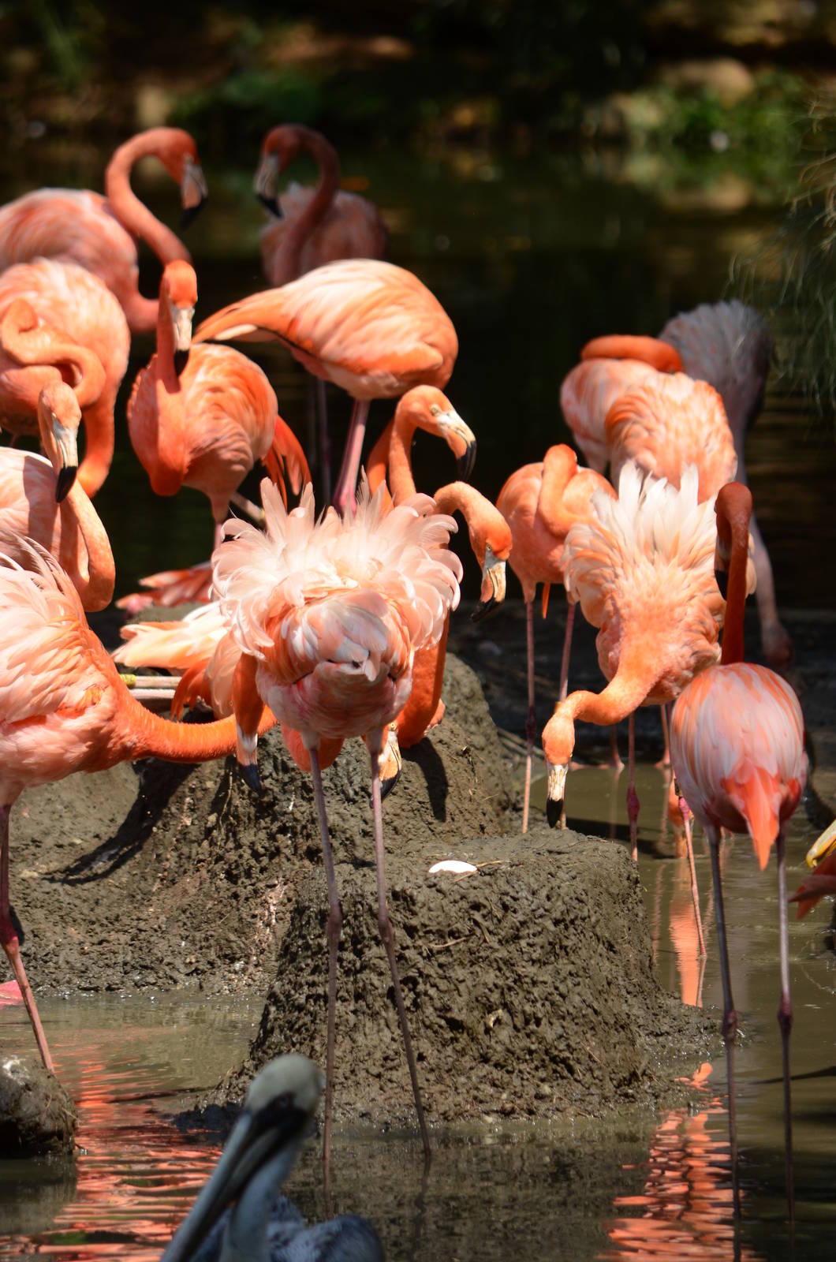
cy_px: 631
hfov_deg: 3.0
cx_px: 418
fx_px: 15742
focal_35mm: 450
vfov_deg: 4.6
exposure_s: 1/2000
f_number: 5.6
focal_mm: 300
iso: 400
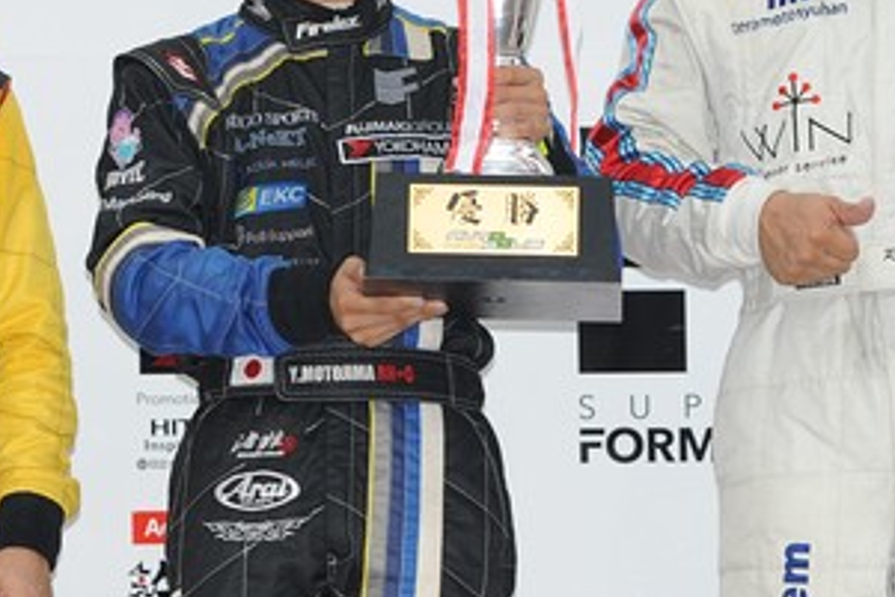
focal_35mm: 430
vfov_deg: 3.2
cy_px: 157
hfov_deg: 4.8
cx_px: 321
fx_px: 10695
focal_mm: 180
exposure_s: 1/250
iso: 400
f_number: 5.6
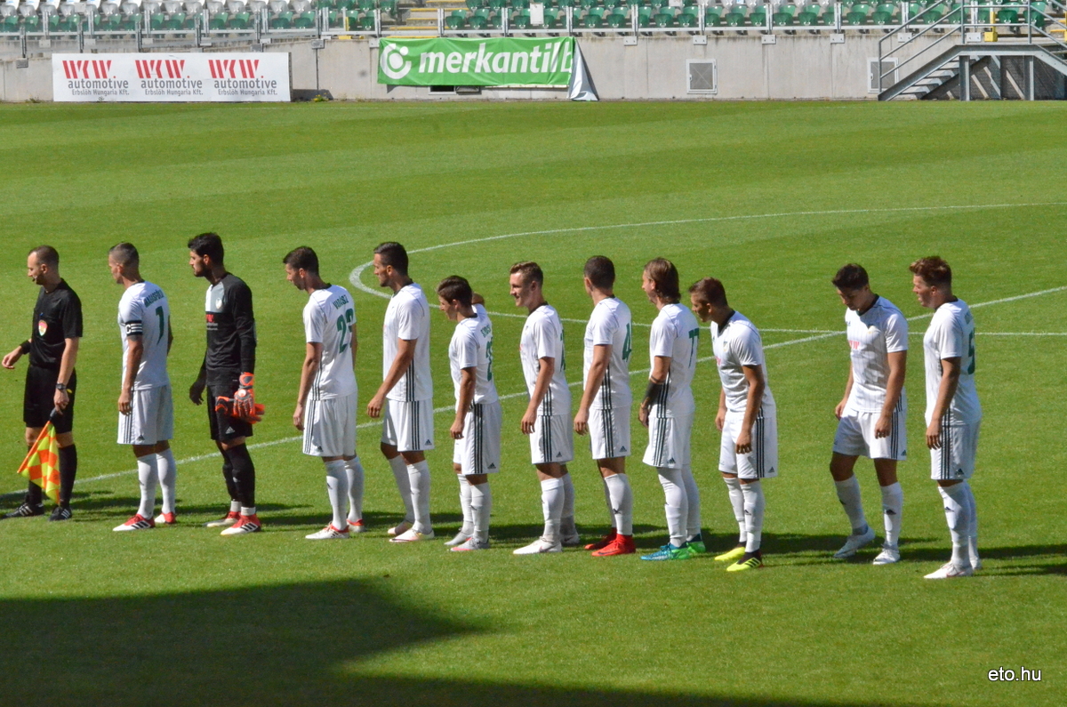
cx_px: 534
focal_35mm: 174
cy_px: 354
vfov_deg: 7.9
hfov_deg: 11.8
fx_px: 5147
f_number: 18
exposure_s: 1/5000
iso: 6400
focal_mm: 116
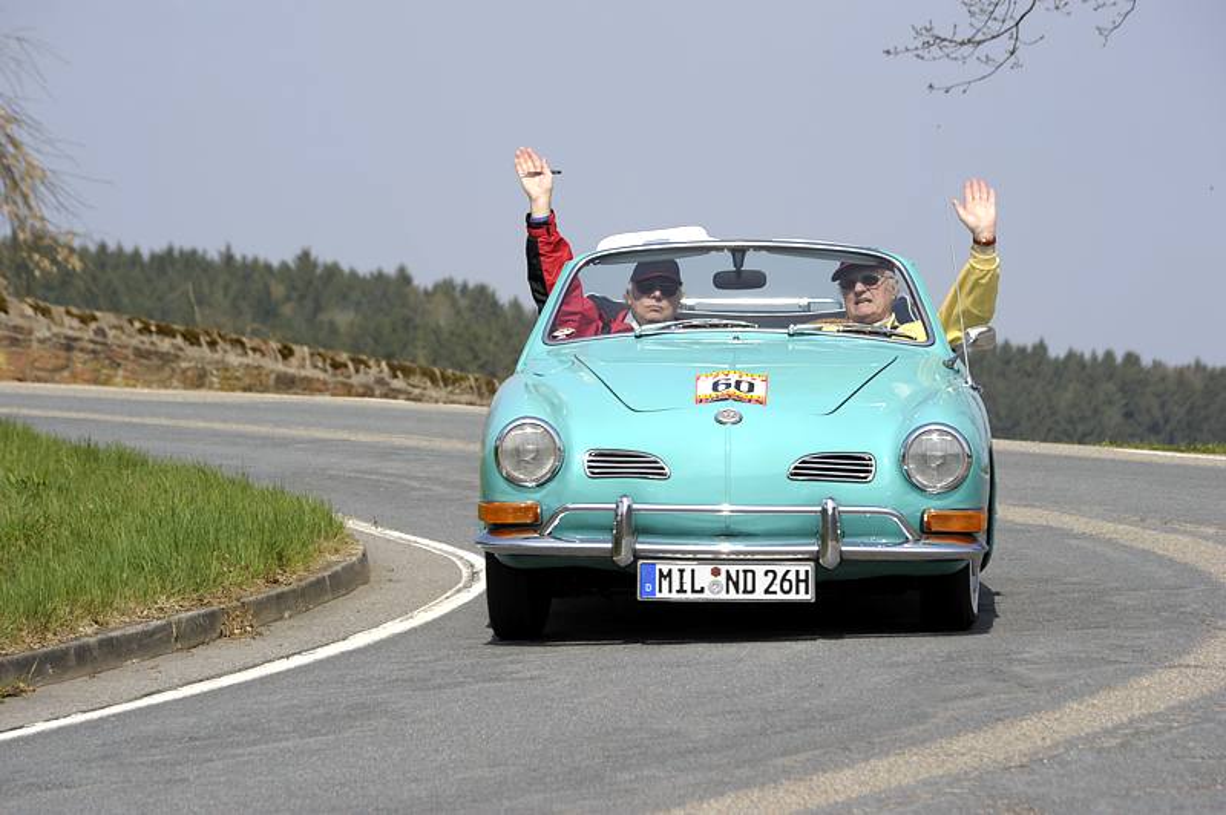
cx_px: 613
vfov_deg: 6.2
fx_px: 7486
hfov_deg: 9.4
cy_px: 408
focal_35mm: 220
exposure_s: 1/250
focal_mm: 220
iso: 200
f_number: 14
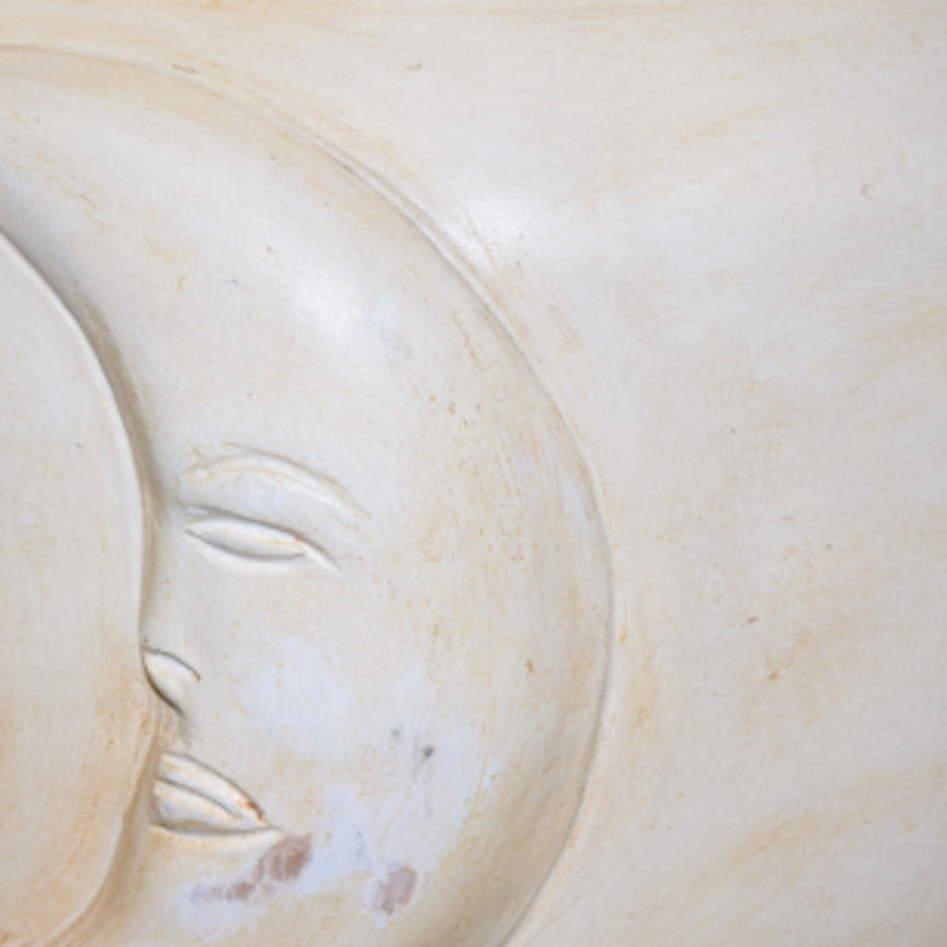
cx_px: 338
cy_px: 653
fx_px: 4515
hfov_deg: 12.0
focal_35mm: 146
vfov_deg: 12.0
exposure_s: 1/125
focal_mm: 55
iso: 800
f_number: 5.6
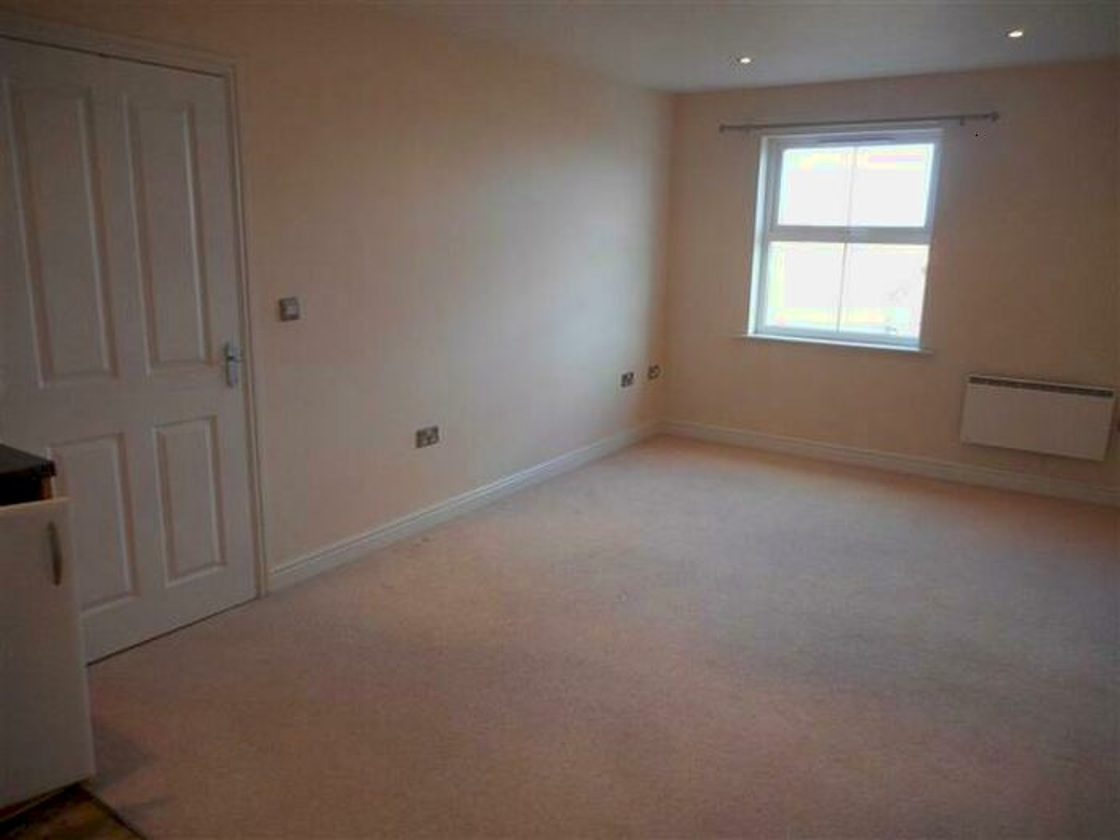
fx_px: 809
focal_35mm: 25
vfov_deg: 54.9
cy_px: 420
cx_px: 560
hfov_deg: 69.4
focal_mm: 4.5
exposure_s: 1/30
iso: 125
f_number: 3.7
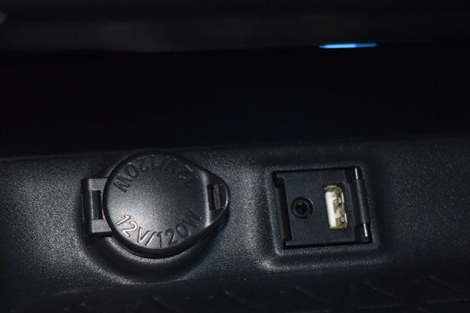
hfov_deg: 22.4
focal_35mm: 91
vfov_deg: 15.0
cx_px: 194
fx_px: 1188
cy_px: 188
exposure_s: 1/60
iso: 800
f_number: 4.5
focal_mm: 32
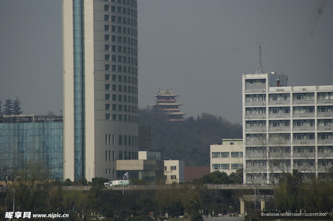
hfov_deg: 6.9
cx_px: 166
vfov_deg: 4.6
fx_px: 2773
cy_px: 110
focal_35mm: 300
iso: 100
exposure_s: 1/1000
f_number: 6.3
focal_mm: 200
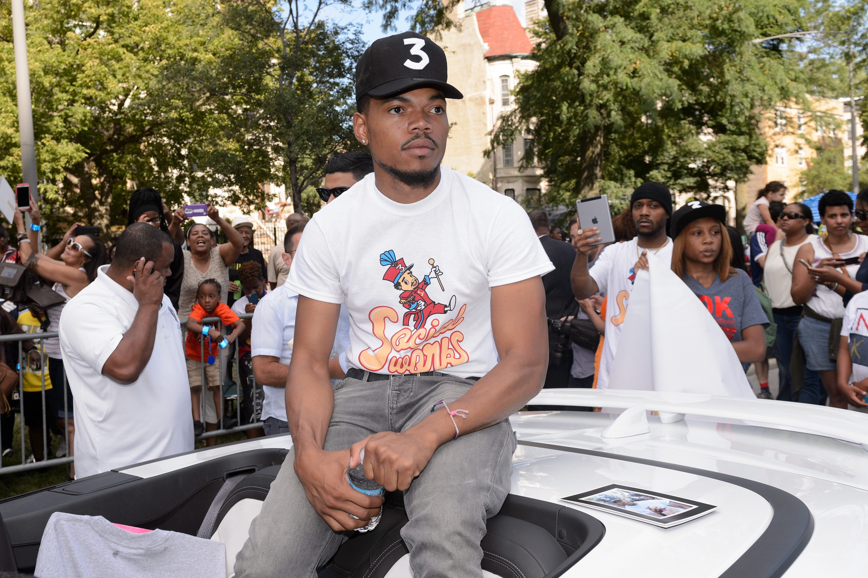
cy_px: 289
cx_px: 434
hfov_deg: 65.5
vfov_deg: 46.4
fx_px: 675
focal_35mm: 28
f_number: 6.3
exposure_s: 1/200
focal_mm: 28
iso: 200
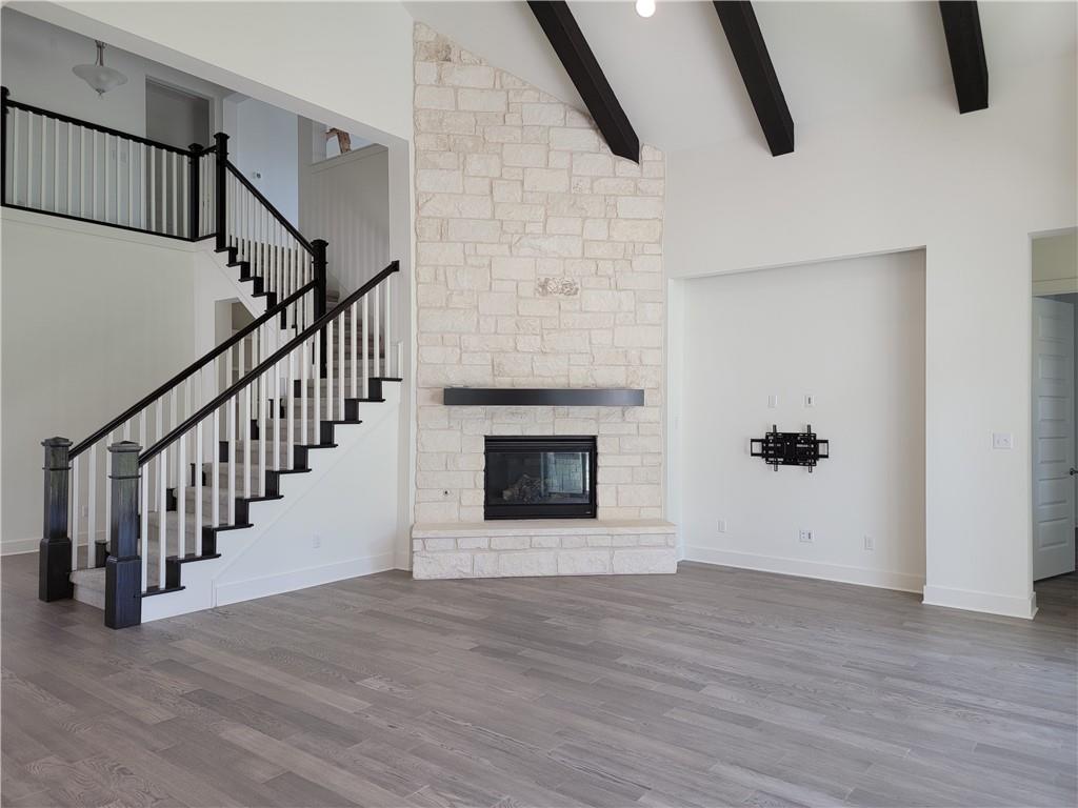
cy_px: 404
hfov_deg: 71.6
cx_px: 539
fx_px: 747
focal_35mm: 24
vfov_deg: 56.8
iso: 80
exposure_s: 1/120
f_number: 1.8
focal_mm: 6.7
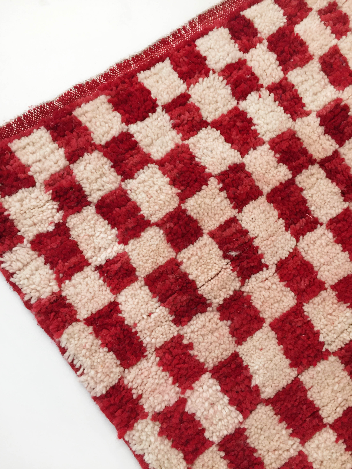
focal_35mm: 29
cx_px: 176
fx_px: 393
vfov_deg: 61.7
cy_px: 234
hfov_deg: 48.2
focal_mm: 4.15
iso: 160
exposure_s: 1/33
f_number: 2.2
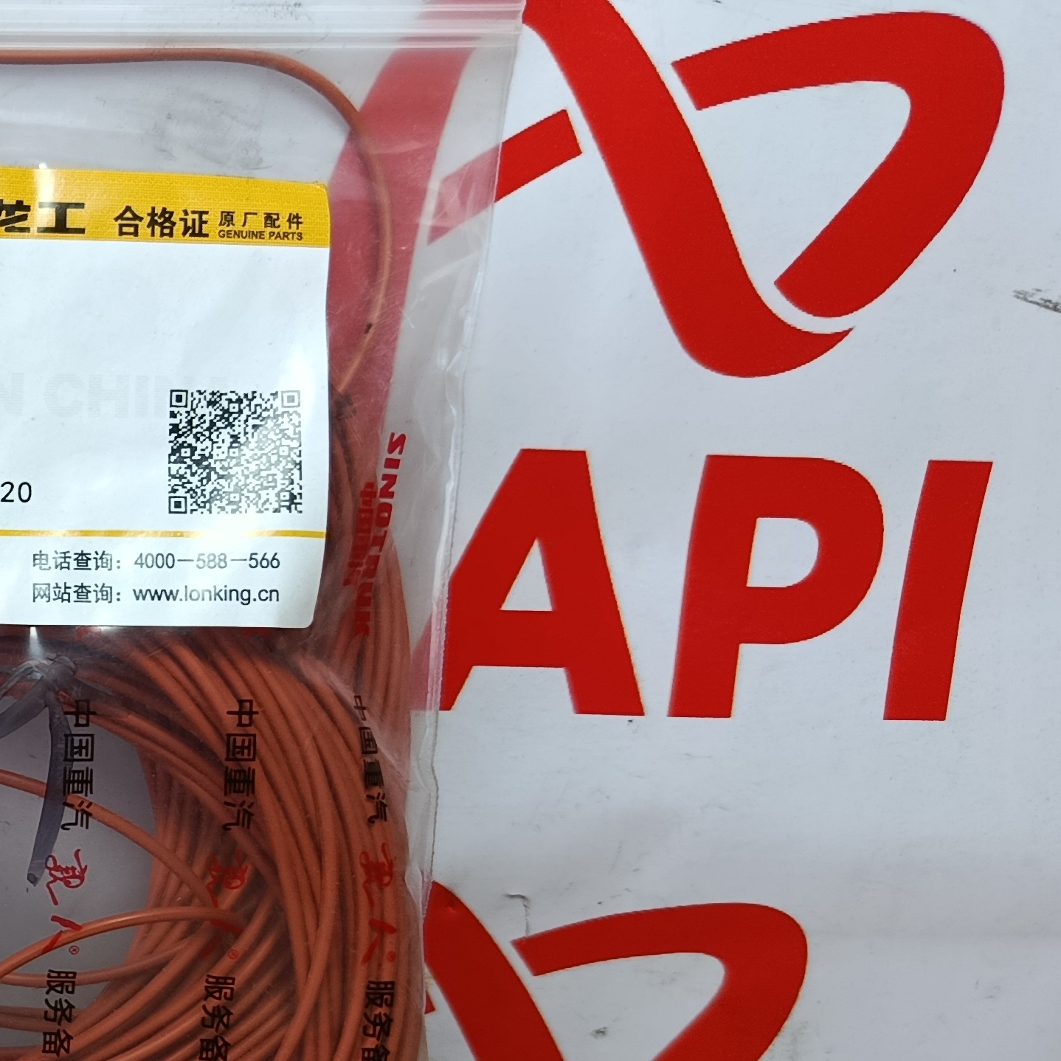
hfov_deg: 24.8
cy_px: 719
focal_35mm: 59
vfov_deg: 28.9
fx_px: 2046
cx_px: -365
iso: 50
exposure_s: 1/100
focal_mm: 5.24
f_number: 1.7
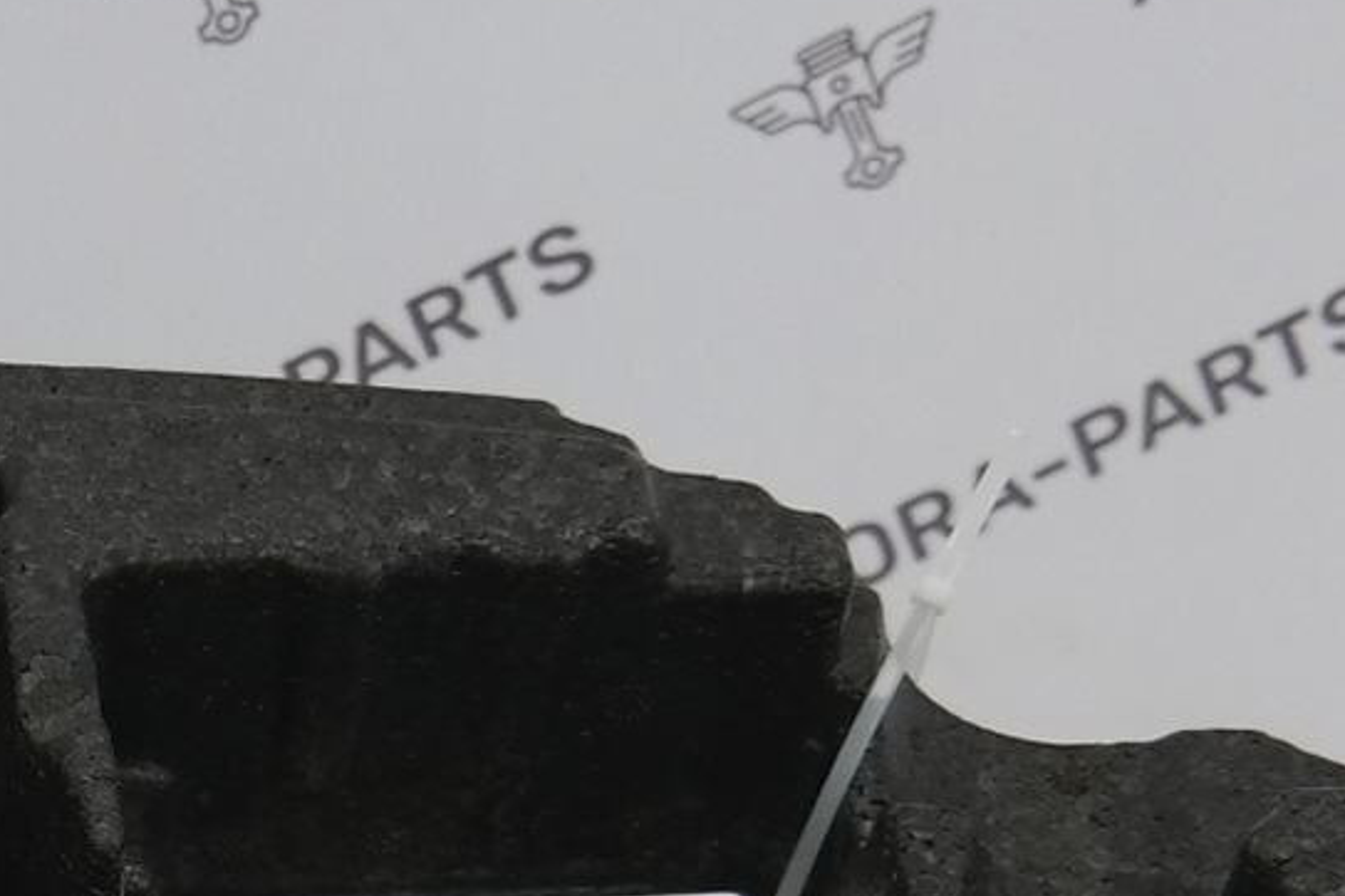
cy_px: 1230
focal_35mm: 159
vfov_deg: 8.5
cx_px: -966
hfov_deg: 12.0
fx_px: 5940
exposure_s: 1/80
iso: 100
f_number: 3.5
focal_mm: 19
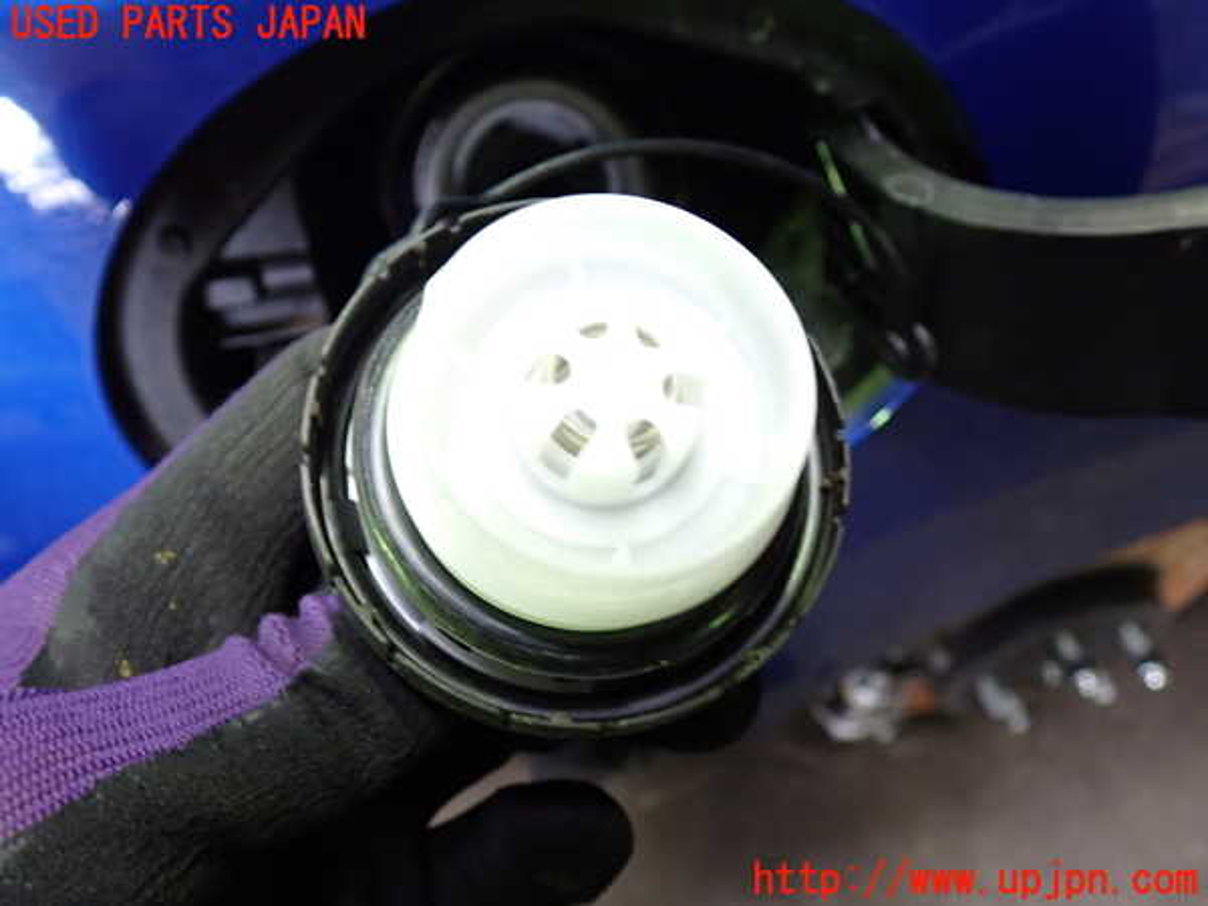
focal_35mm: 30
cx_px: 604
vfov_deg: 46.8
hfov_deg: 60.0
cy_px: 453
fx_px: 1047
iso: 320
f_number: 2.3
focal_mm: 5.4
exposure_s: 1/30
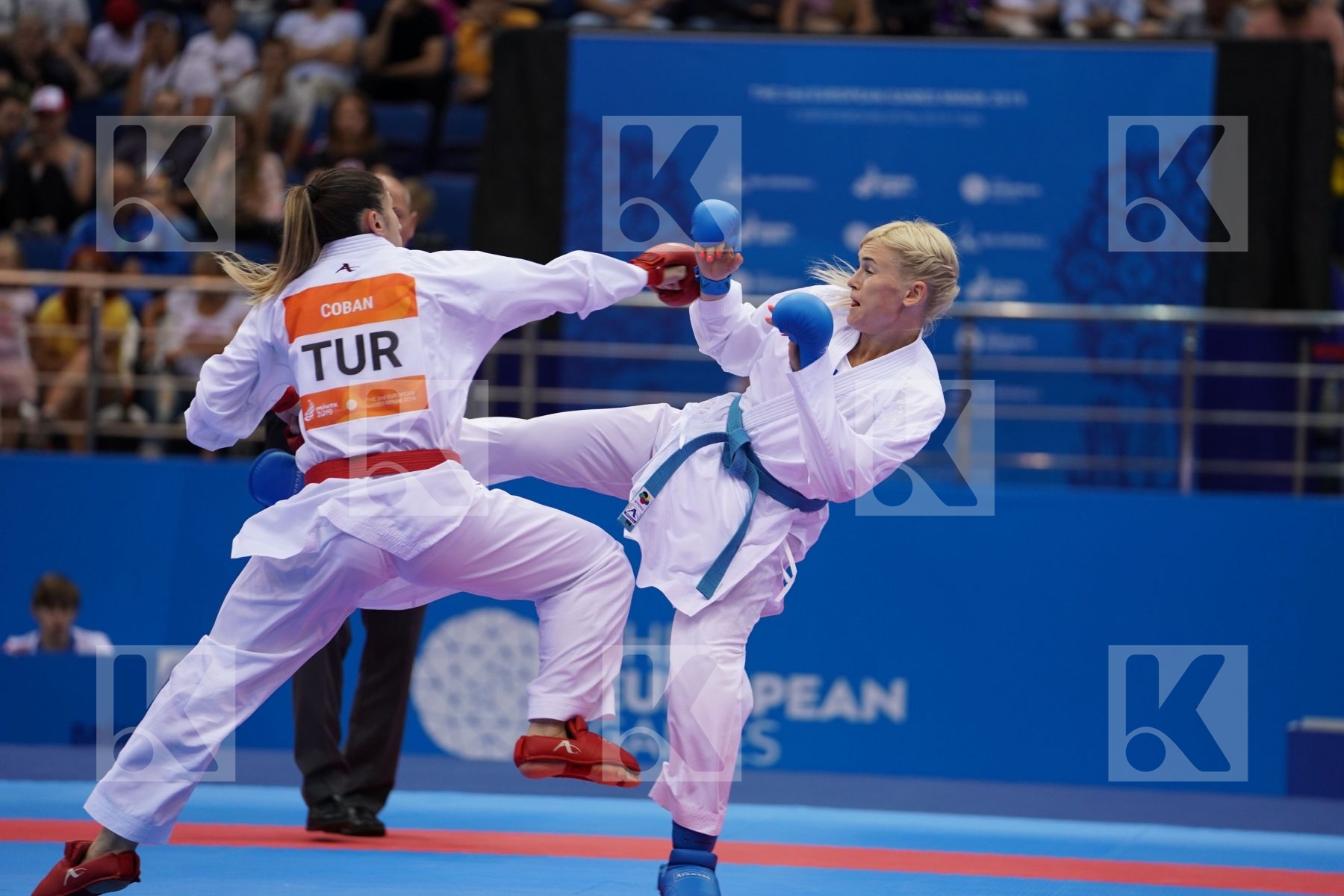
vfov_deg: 7.5
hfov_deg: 11.3
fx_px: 6794
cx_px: 672
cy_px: 448
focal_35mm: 182
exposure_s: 1/800
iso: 800
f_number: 2.8
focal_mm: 182
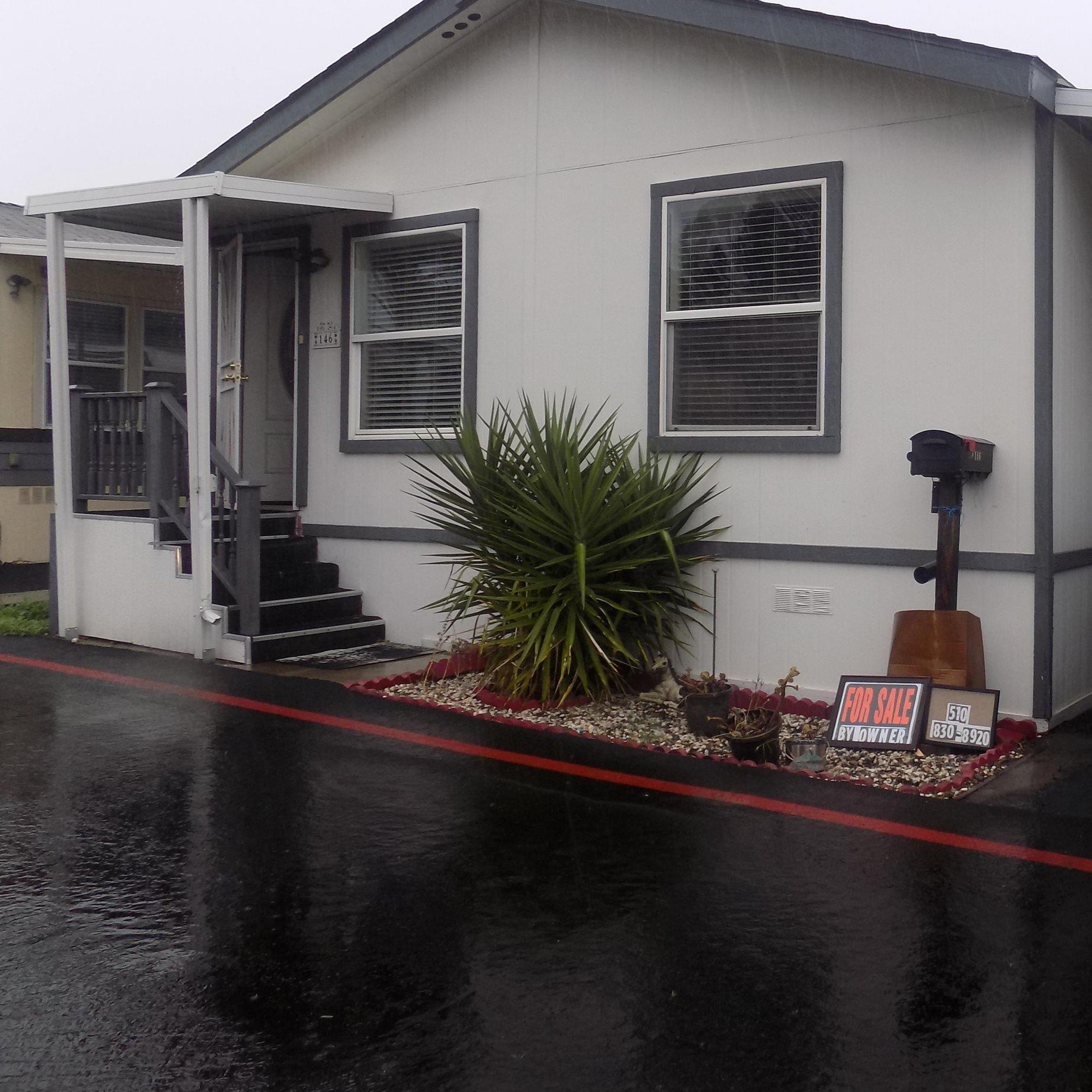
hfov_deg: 46.2
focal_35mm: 34
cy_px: 471
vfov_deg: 48.3
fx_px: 1213
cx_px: 855
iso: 80
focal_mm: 4
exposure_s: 1/125
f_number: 3.1
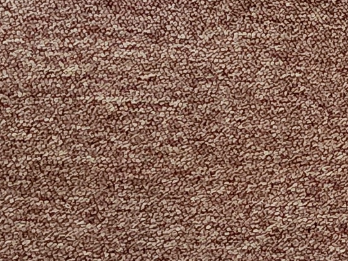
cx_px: 777
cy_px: 206
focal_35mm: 170
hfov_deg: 10.4
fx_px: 1709
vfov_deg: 8.7
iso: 640
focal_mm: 6.4
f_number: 1.8
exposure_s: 1/24
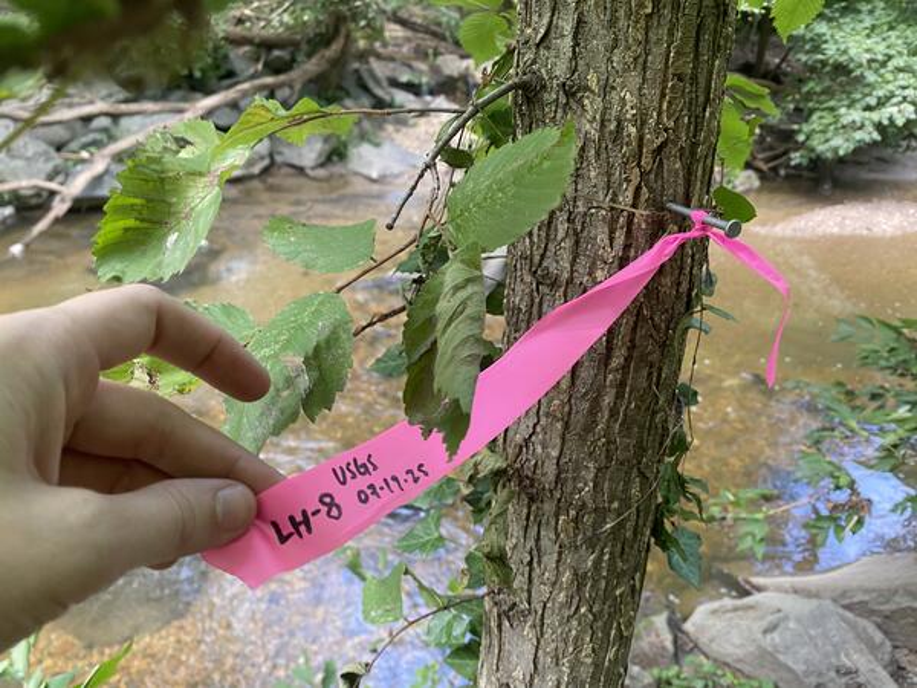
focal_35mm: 26
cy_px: 344
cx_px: 458
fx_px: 689
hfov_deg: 67.3
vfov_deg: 53.1
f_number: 1.8
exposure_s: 1/94
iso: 125
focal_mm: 4.25
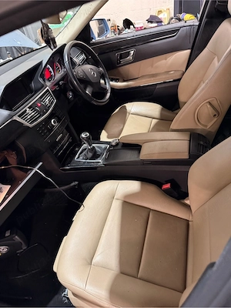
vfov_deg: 71.6
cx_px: 116
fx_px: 214
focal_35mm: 24
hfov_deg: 56.8
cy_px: 154
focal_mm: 6.76
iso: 640
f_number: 1.78
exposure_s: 1/33
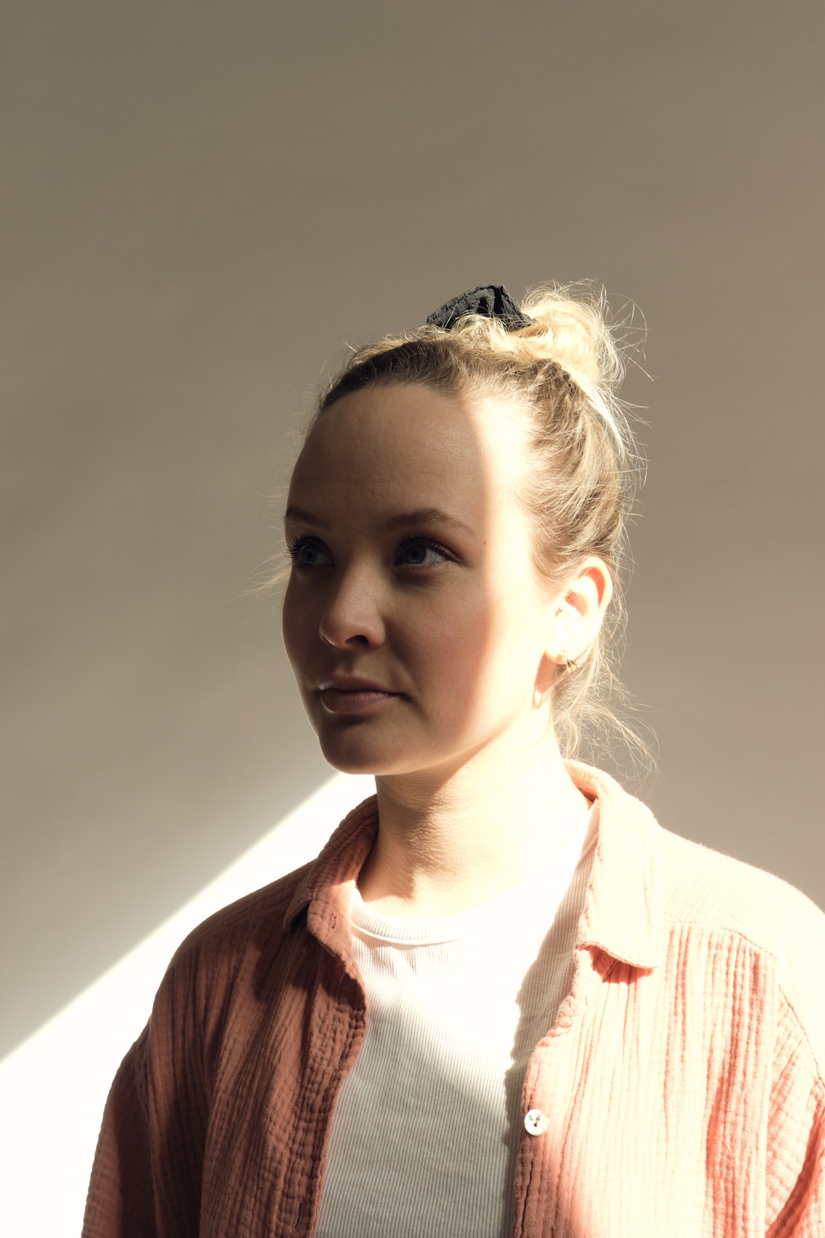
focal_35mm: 51
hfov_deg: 26.5
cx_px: 461
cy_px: 680
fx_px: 1753
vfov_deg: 38.8
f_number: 9
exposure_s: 1/125
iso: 250
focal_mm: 29.2
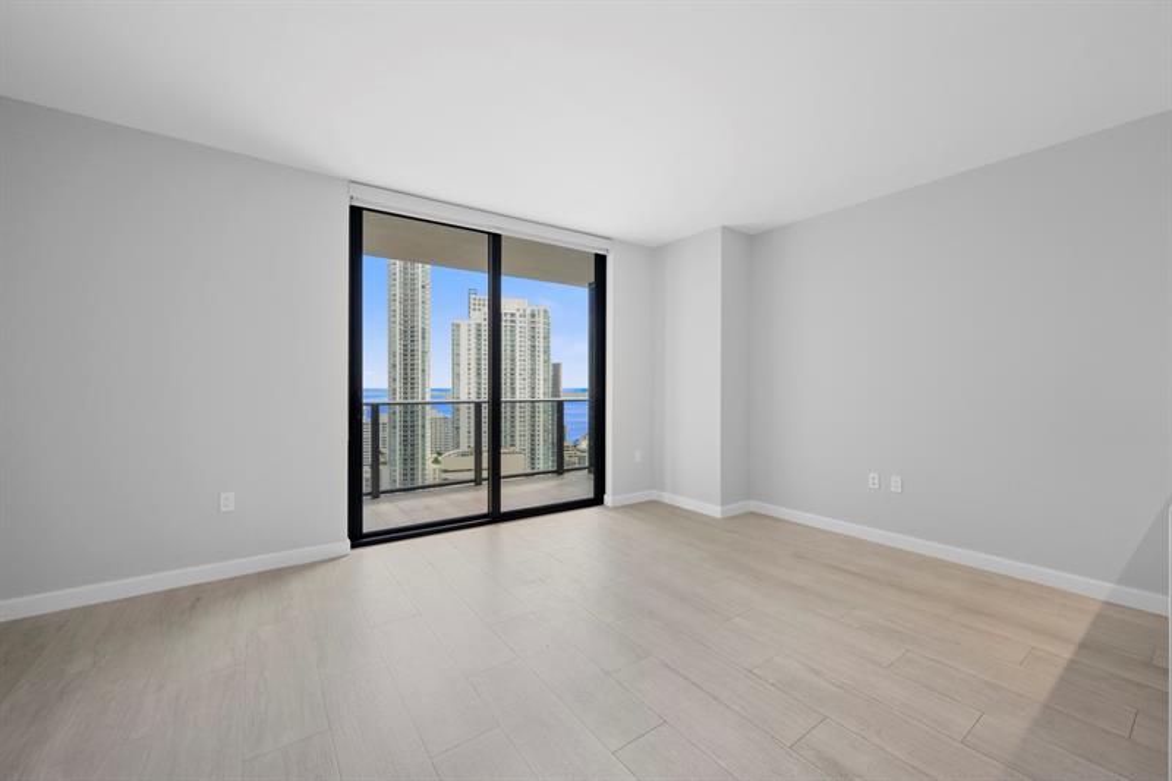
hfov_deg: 104.3
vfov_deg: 81.2
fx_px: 456
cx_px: 586
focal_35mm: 14
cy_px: 390
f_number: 9
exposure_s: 1/4
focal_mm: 14
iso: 125
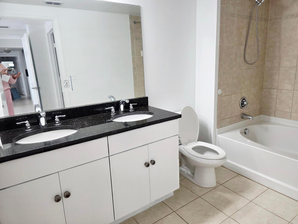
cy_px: 112
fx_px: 198
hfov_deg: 73.9
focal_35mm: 23
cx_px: 149
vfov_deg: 58.9
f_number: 1.7
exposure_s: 1/120
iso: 80
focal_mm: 6.3
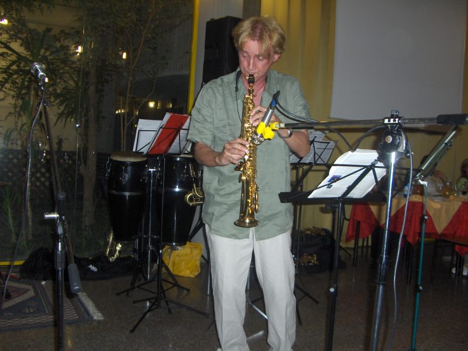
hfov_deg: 52.6
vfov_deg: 40.7
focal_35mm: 35
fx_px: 473
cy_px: 176
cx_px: 234
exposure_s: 1/60
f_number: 2.6
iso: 100
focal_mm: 5.8
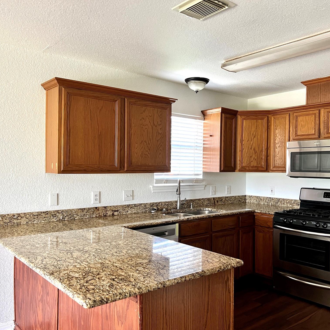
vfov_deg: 52.5
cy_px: 166
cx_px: 185
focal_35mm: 31
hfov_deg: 52.4
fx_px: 334
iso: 160
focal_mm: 5.7
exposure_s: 1/60
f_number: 1.5
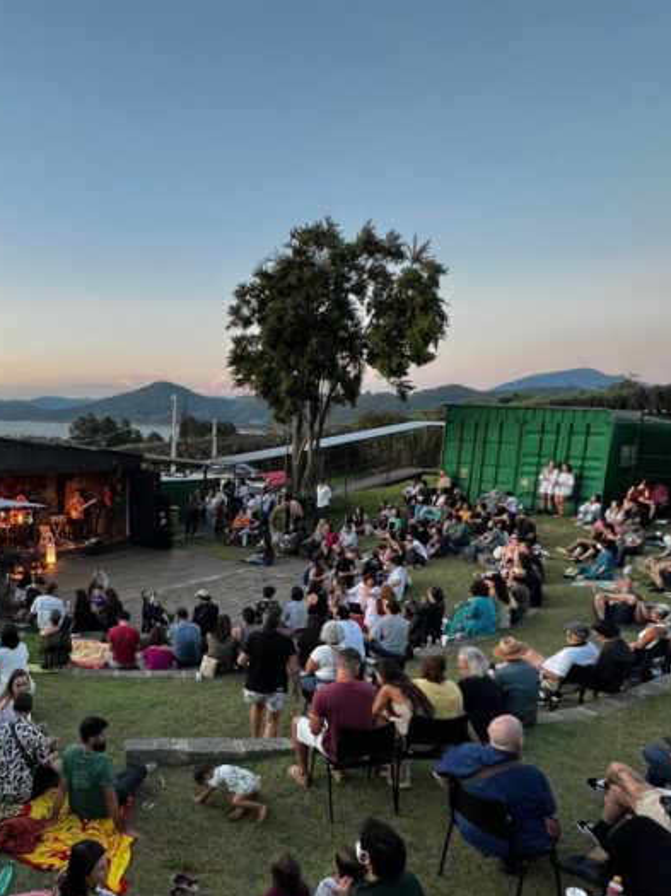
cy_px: 532
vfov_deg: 73.3
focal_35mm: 23
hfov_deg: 54.7
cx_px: 133
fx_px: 595
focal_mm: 1.57
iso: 160
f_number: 1.8
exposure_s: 1/120
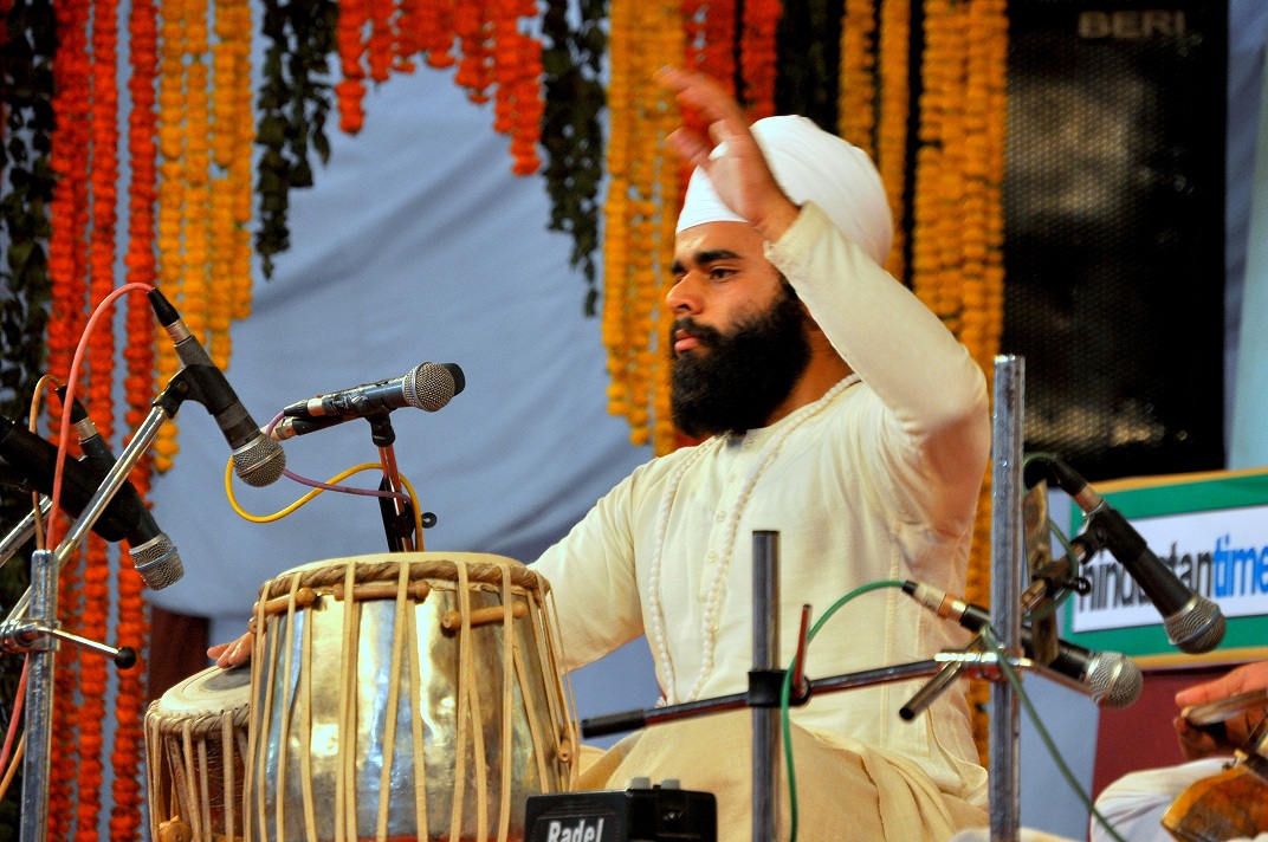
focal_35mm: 300
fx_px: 10554
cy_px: 421
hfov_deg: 6.9
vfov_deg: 4.6
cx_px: 634
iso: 400
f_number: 9
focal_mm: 200
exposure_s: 1/100
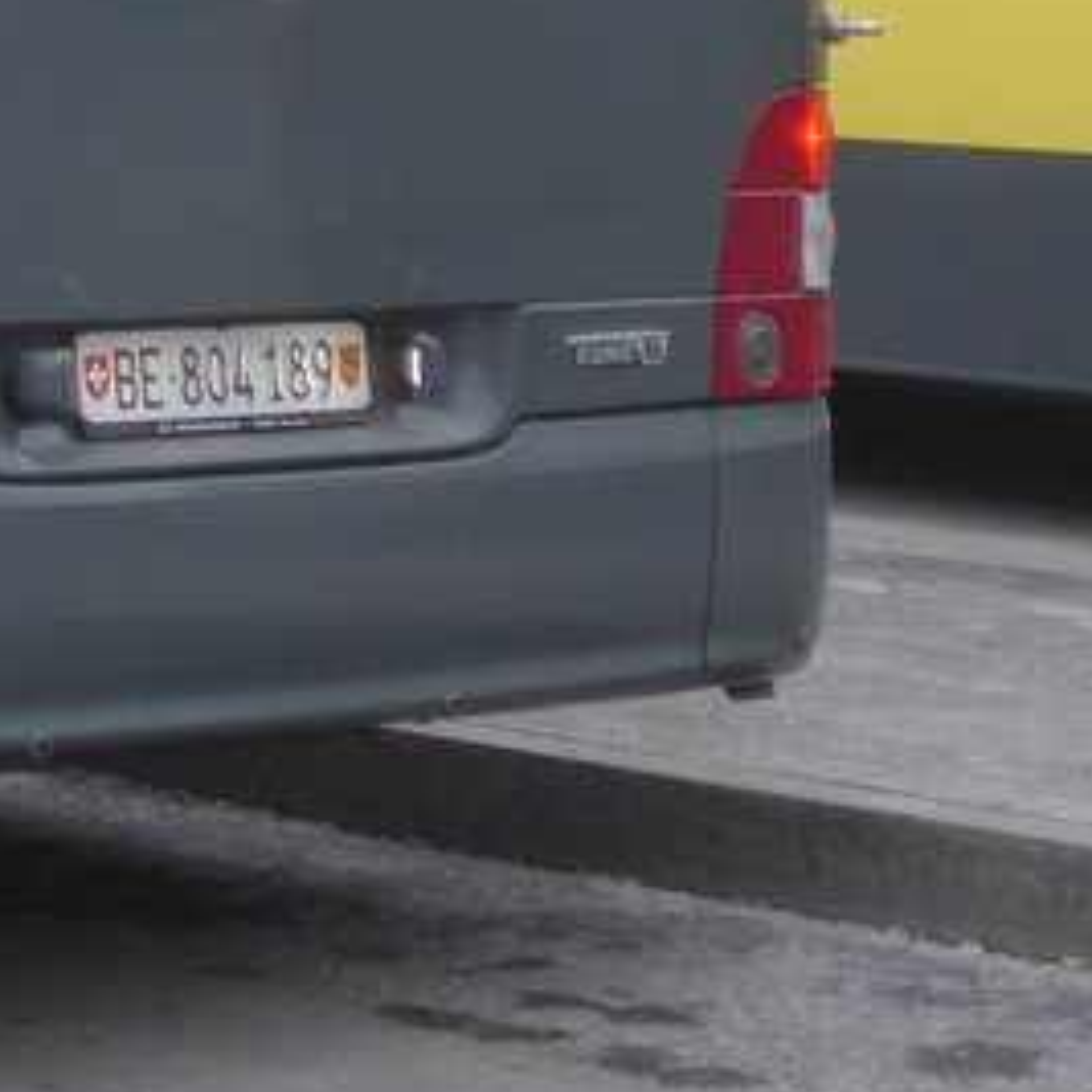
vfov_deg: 10.8
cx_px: -1354
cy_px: -609
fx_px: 5532
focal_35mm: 155
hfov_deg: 10.1
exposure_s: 1/60
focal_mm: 8
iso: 100
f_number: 2.5
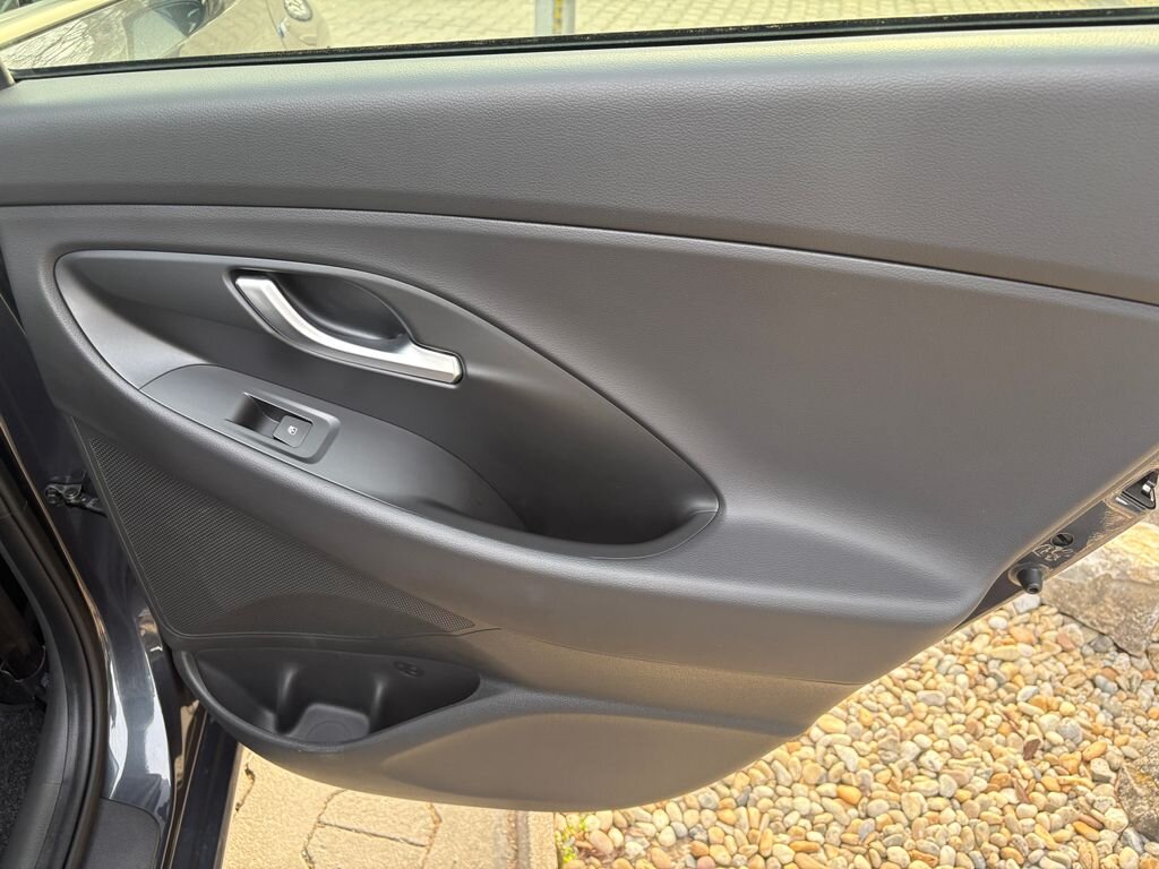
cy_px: 434
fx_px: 871
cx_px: 580
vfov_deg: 53.1
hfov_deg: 67.3
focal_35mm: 26
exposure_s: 1/125
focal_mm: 5.96
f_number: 1.6
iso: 100
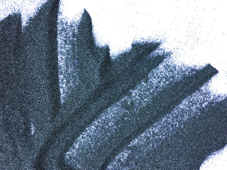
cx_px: 117
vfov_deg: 40.6
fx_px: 229
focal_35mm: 35
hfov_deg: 52.6
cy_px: 78
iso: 32
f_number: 2.4
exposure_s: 1/100
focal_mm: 3.3
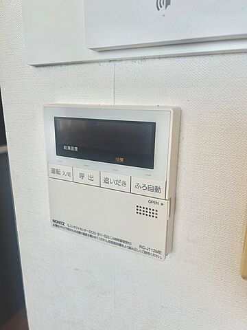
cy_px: 165
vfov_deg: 67.3
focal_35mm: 26
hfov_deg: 53.1
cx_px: 124
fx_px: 247
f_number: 1.5
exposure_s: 1/307
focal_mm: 5.7
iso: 50
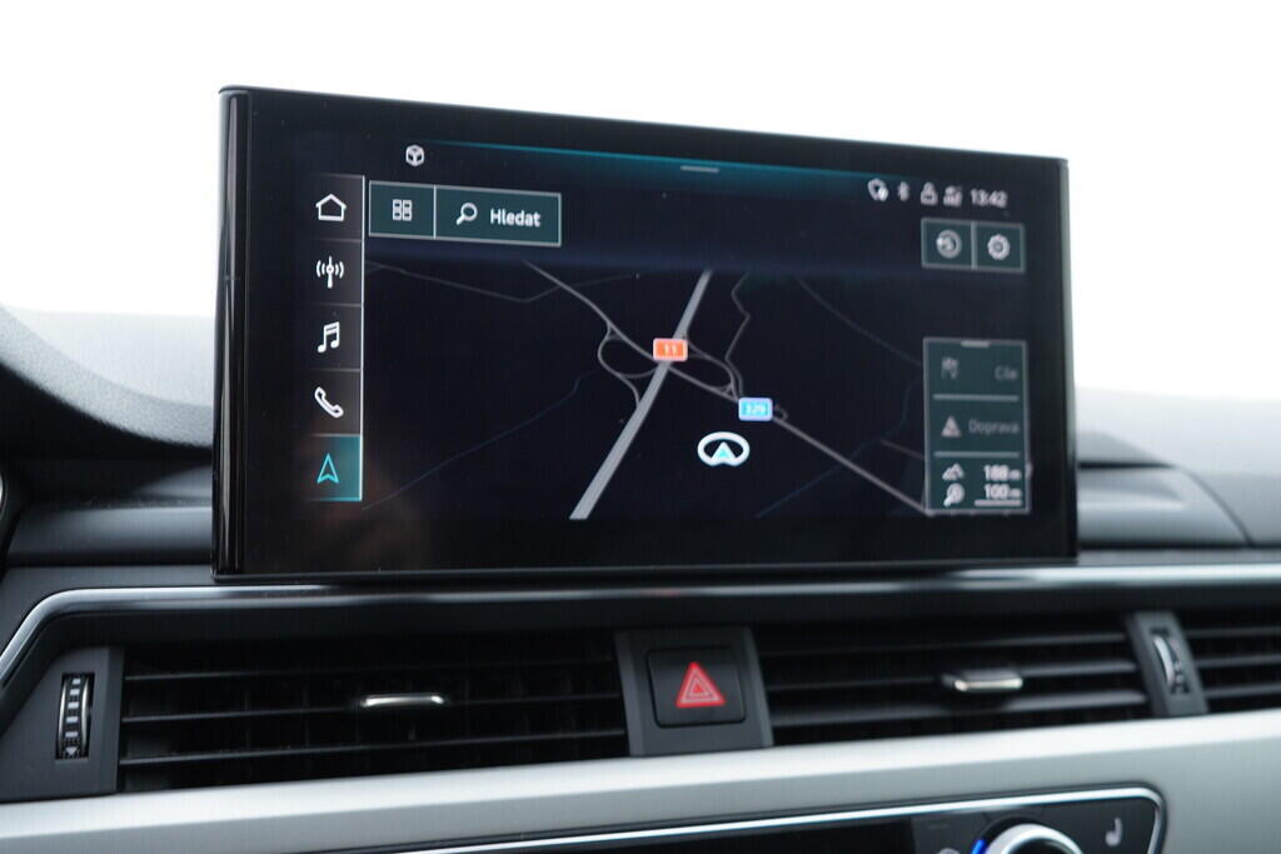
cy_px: 427
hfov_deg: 53.1
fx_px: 1281
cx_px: 640
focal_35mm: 36
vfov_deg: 36.9
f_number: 2.8
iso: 250
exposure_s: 1/40
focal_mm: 24
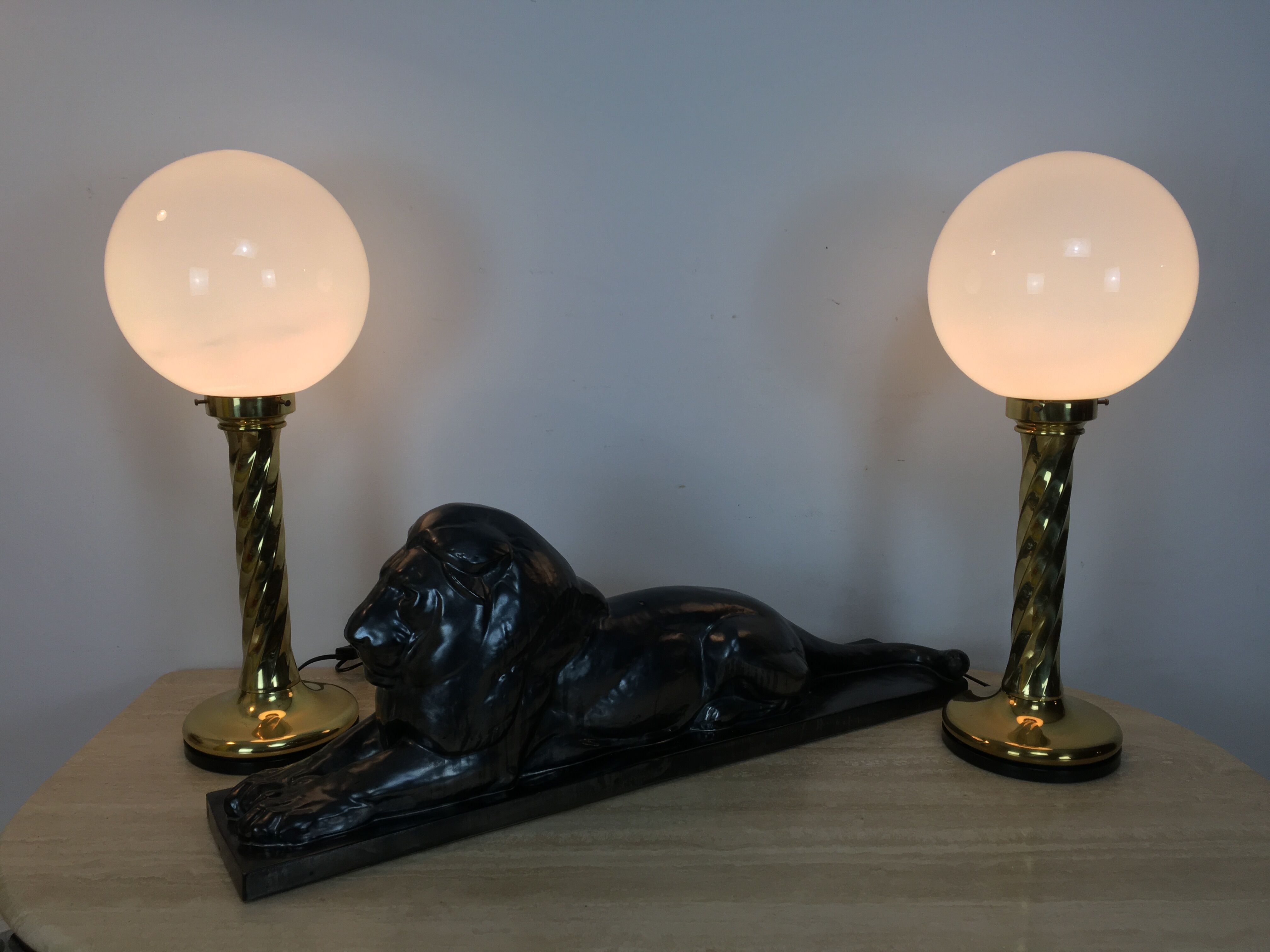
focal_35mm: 29
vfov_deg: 48.2
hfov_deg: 61.7
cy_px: 476
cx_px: 635
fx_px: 1064
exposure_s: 1/100
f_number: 2.2
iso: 40
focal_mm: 4.15
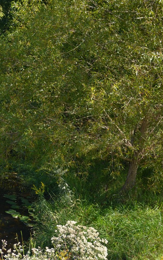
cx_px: 1
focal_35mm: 88
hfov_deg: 14.6
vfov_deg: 23.6
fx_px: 626
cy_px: 130
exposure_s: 1/200
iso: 125
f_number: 5
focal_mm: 38
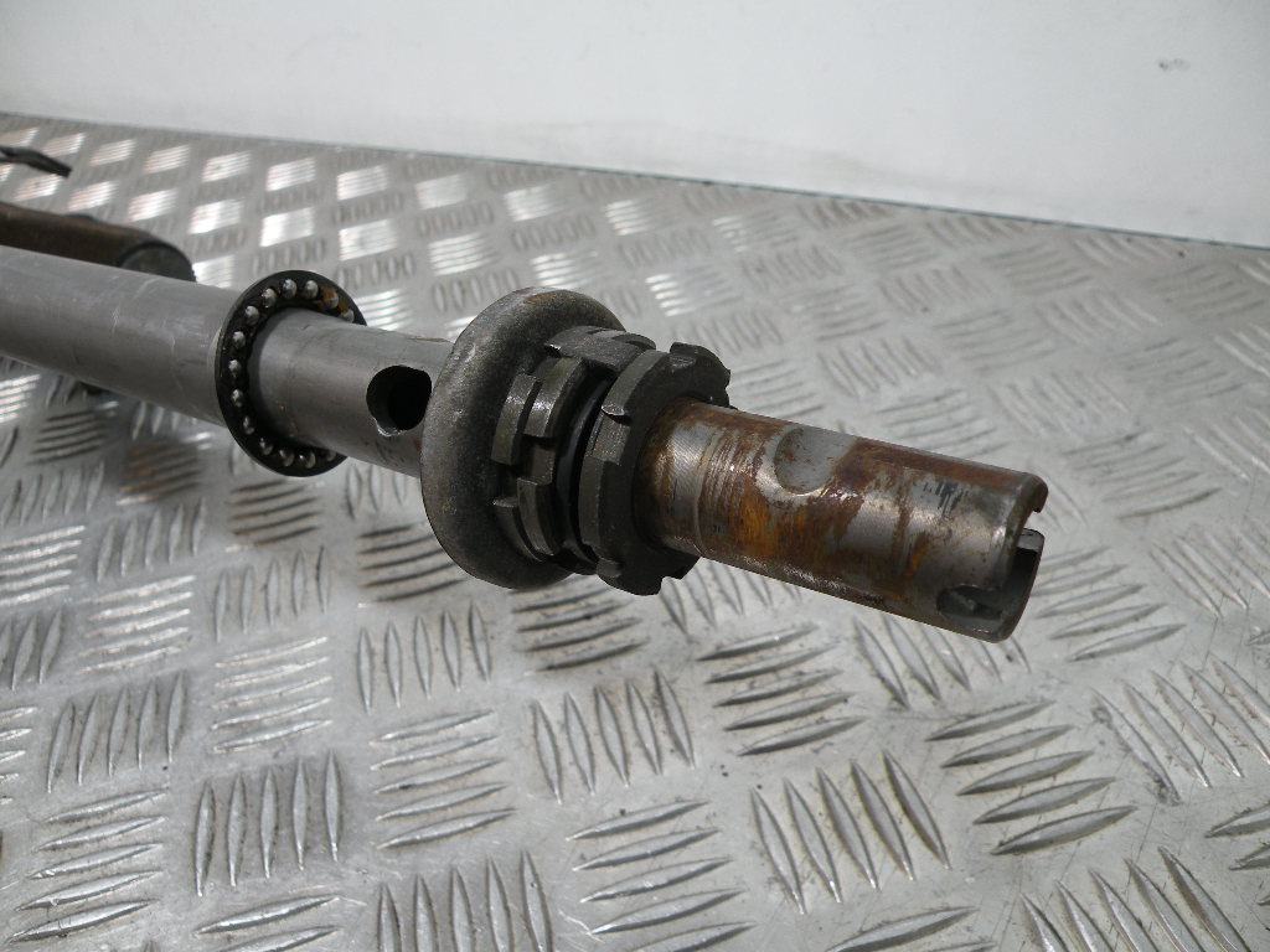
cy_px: 476
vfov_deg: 51.4
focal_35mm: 27
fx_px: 991
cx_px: 635
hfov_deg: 65.3
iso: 64
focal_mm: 4.7
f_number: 2.8
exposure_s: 1/69.7
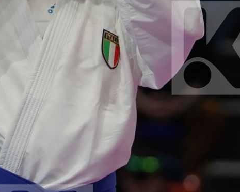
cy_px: 48
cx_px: 45
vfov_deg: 1.8
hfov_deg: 2.2
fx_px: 6116
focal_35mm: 861
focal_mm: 158
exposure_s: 1/1000
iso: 1000
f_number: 2.8
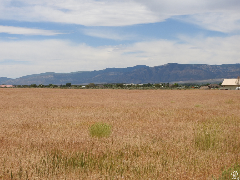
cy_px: 89
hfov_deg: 29.4
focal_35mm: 66
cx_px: 119
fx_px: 458
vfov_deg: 22.3
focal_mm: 11.6
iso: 100
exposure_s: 1/1600
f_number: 4.2
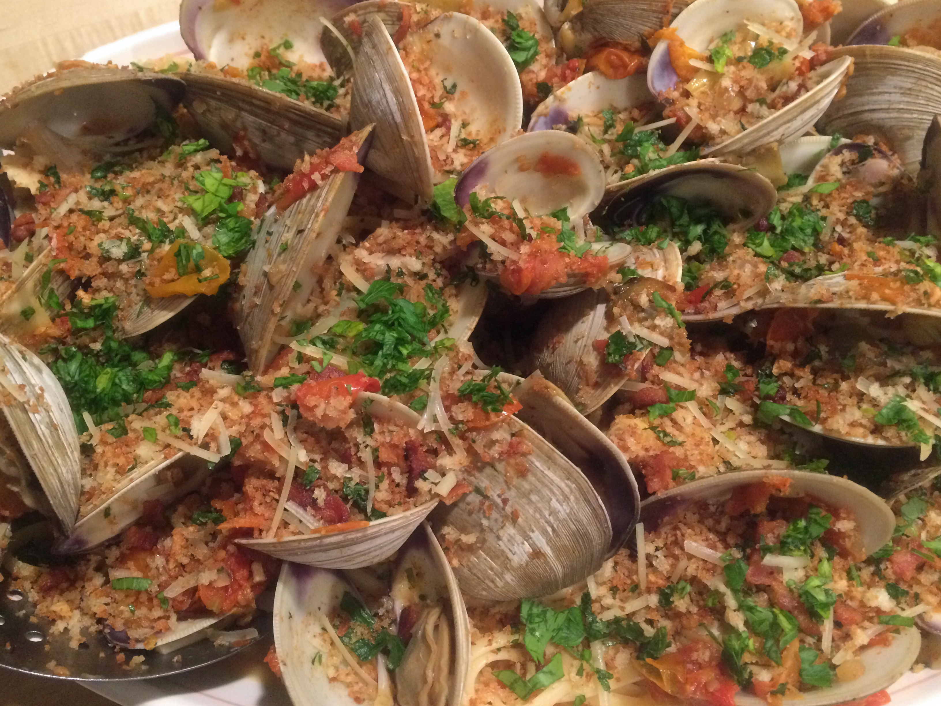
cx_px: 470
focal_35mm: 29
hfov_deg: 61.7
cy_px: 353
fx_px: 788
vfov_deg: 48.2
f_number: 2.2
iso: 250
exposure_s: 1/30
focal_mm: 4.15
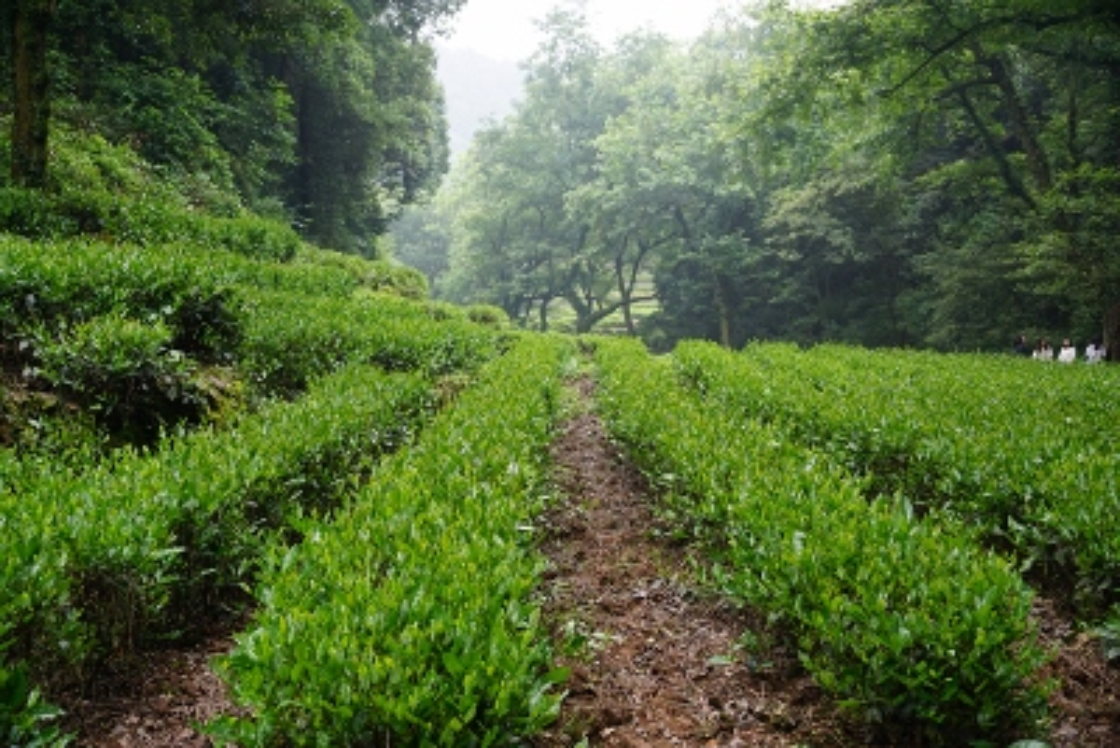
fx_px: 1307
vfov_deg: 31.9
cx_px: 560
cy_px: 374
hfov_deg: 46.4
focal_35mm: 42
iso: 100
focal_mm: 28
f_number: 4.5
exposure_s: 1/60
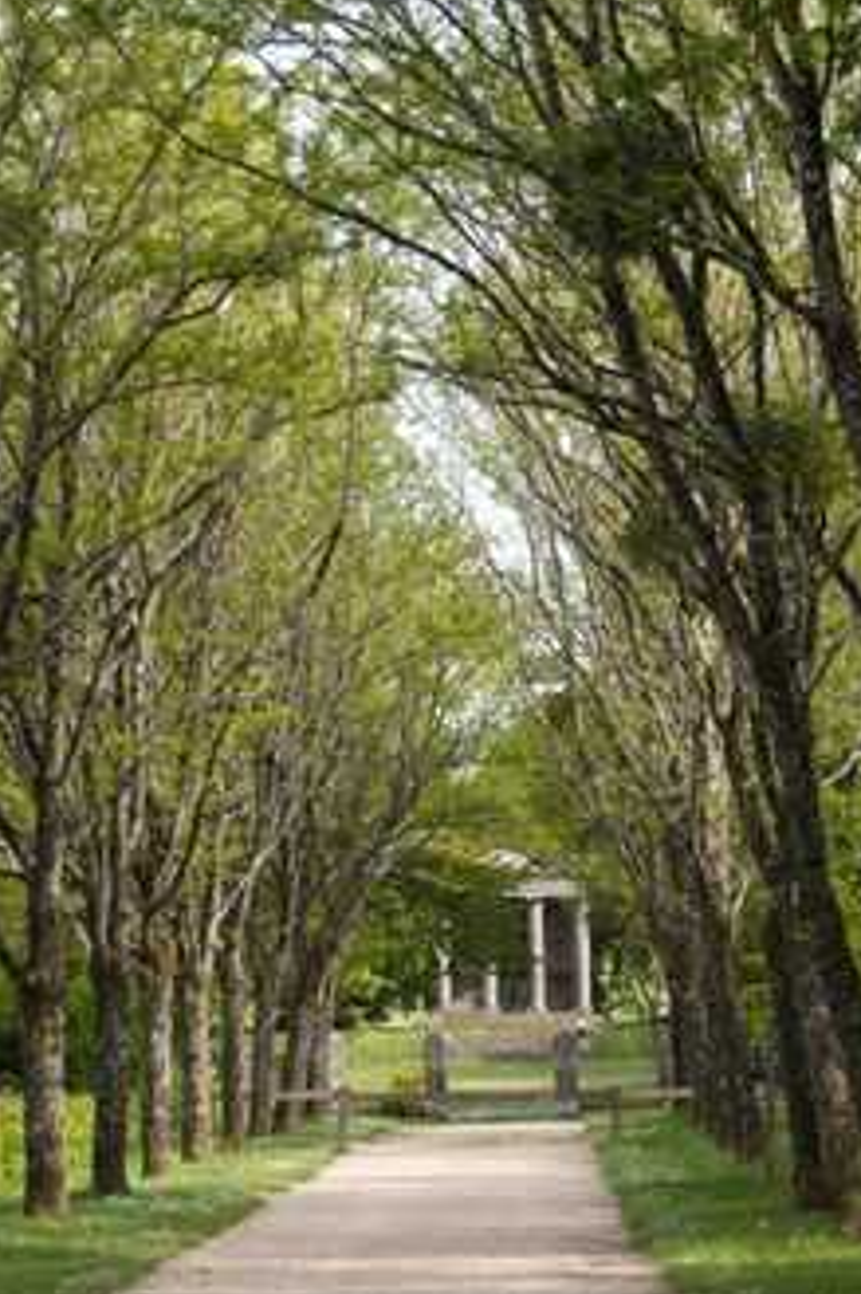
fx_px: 4956
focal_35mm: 138
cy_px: 600
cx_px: 495
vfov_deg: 14.9
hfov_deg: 9.9
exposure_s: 1/160
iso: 200
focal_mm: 70
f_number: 6.3
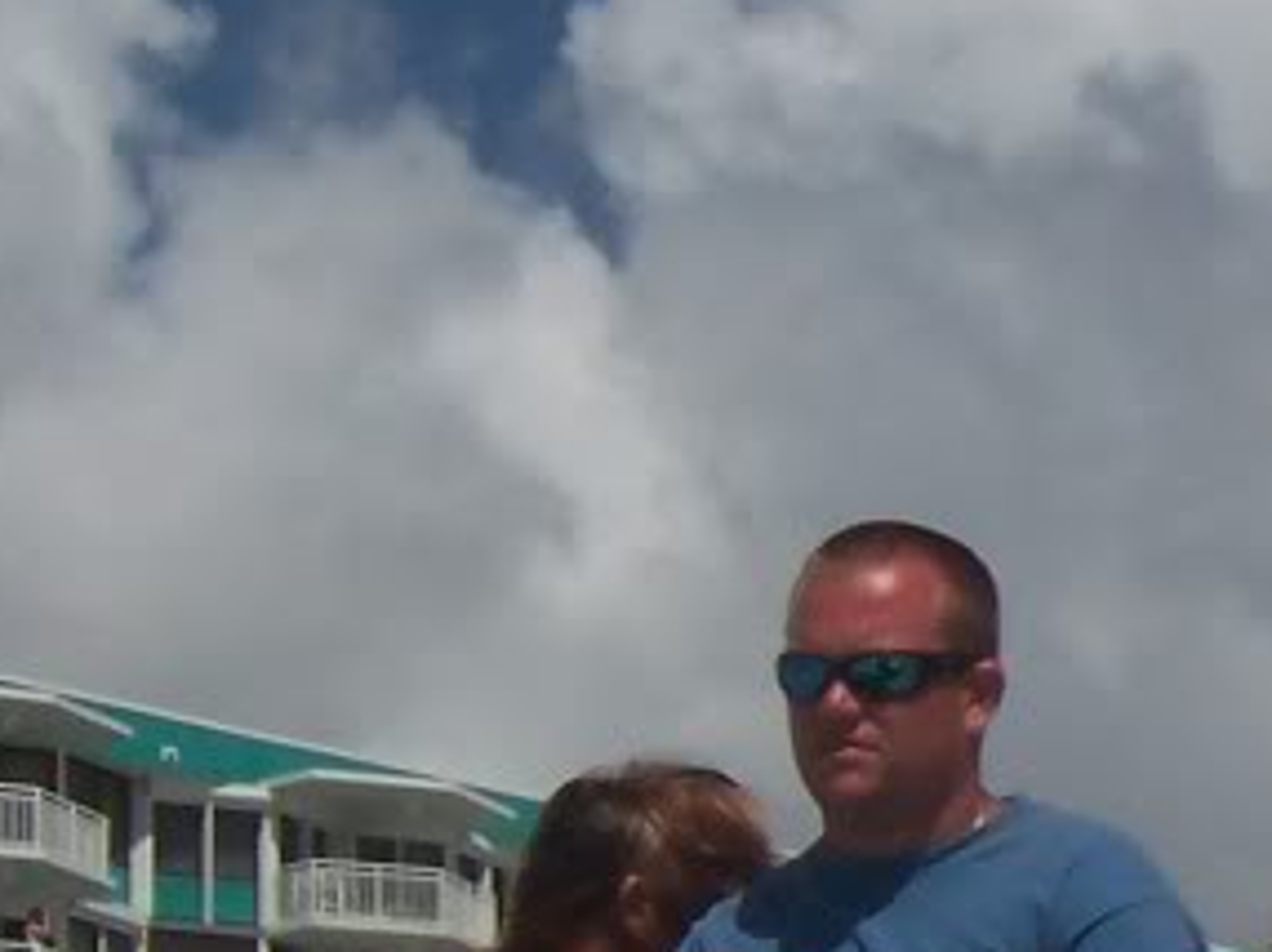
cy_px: 512
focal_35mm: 129
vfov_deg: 11.5
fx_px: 4736
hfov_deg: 14.1
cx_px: 2033
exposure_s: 1/1500
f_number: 5.6
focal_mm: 5.6
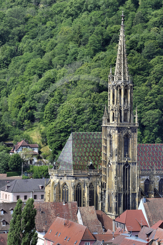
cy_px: 122
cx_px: 82
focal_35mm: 185
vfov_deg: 11.1
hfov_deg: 7.4
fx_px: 1257
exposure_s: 1/250
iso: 200
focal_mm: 185
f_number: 10
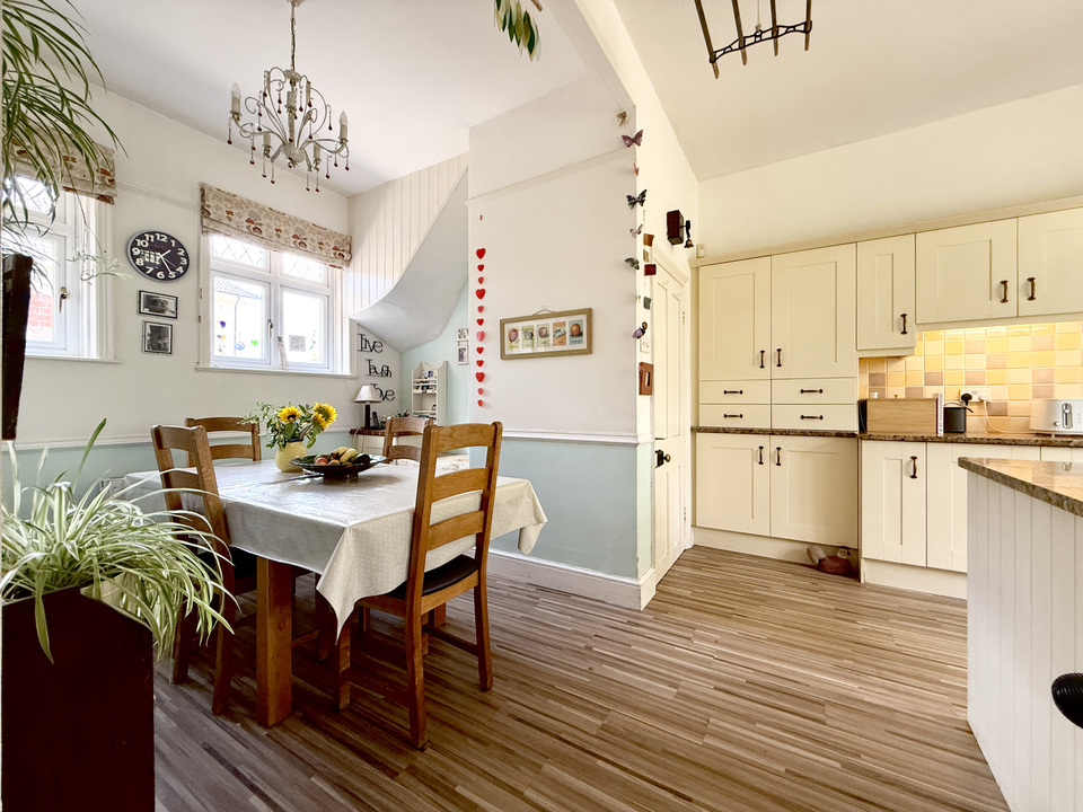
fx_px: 438
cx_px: 542
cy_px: 406
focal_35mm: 14
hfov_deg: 102.1
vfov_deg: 85.7
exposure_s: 1/100
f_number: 2.2
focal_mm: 2.22
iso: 250
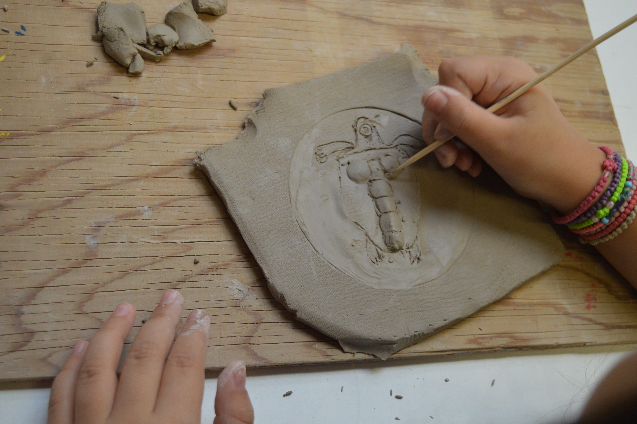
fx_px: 902
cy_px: 212
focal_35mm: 51
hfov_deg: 38.9
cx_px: 318
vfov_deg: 26.4
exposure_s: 1/100
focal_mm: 34
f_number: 5
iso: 400
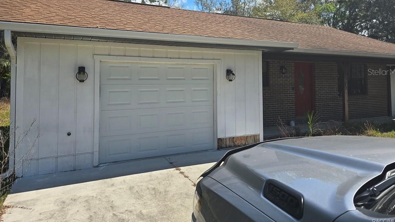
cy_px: 72
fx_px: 272
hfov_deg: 71.9
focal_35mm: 26
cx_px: 201
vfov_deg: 43.7
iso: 12
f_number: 1.7
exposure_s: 1/726
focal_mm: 6.3
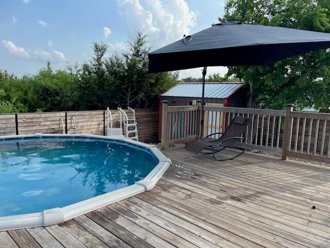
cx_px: 165
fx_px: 248
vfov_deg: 53.1
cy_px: 124
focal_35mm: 26
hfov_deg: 67.3
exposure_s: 1/1221
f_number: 1.6
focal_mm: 4.2
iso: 32
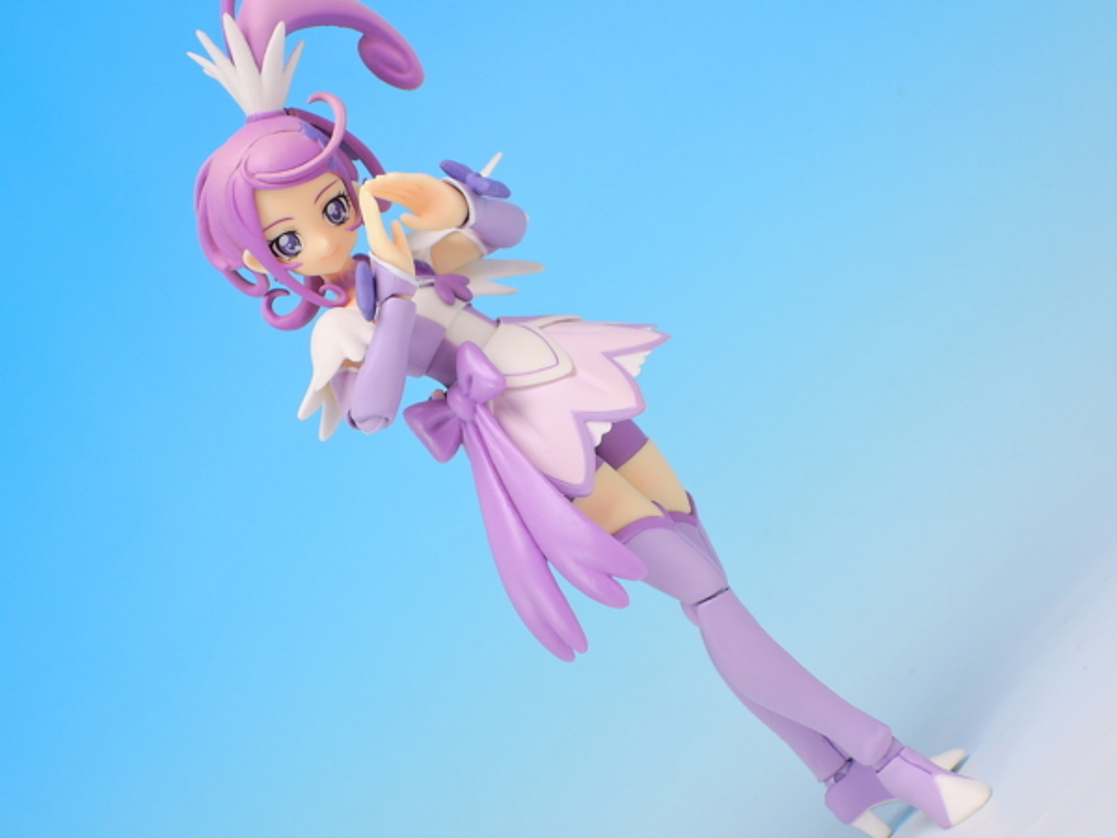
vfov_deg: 14.1
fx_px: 3388
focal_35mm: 105
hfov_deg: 18.7
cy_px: 419
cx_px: 558
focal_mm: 22.4
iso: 80
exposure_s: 1/3
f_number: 5.8
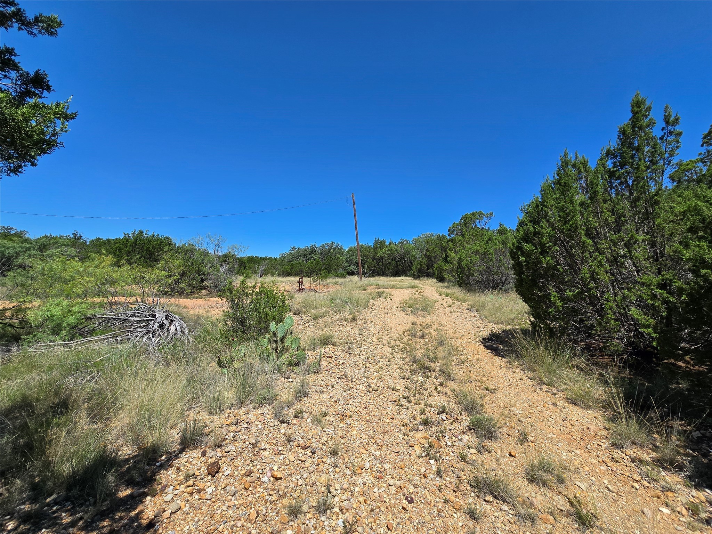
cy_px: 267
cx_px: 356
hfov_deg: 106.2
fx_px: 267
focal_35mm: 13
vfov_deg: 89.9
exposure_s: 1/2737
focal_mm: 2.2
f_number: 2.2
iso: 50
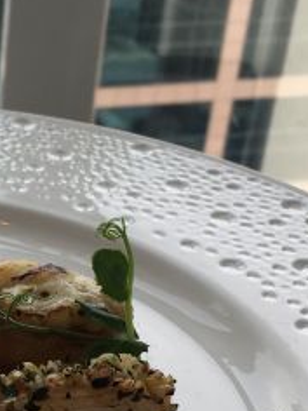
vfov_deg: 22.7
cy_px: 235
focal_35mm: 86
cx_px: -90
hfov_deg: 16.3
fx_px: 1020
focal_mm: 4.15
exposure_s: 1/100
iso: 32
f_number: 2.2
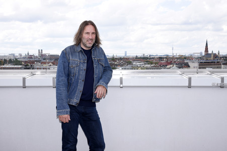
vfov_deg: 27.0
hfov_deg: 39.6
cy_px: 76
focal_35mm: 50
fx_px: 315
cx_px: 114
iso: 320
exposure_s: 1/160
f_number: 11
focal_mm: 50
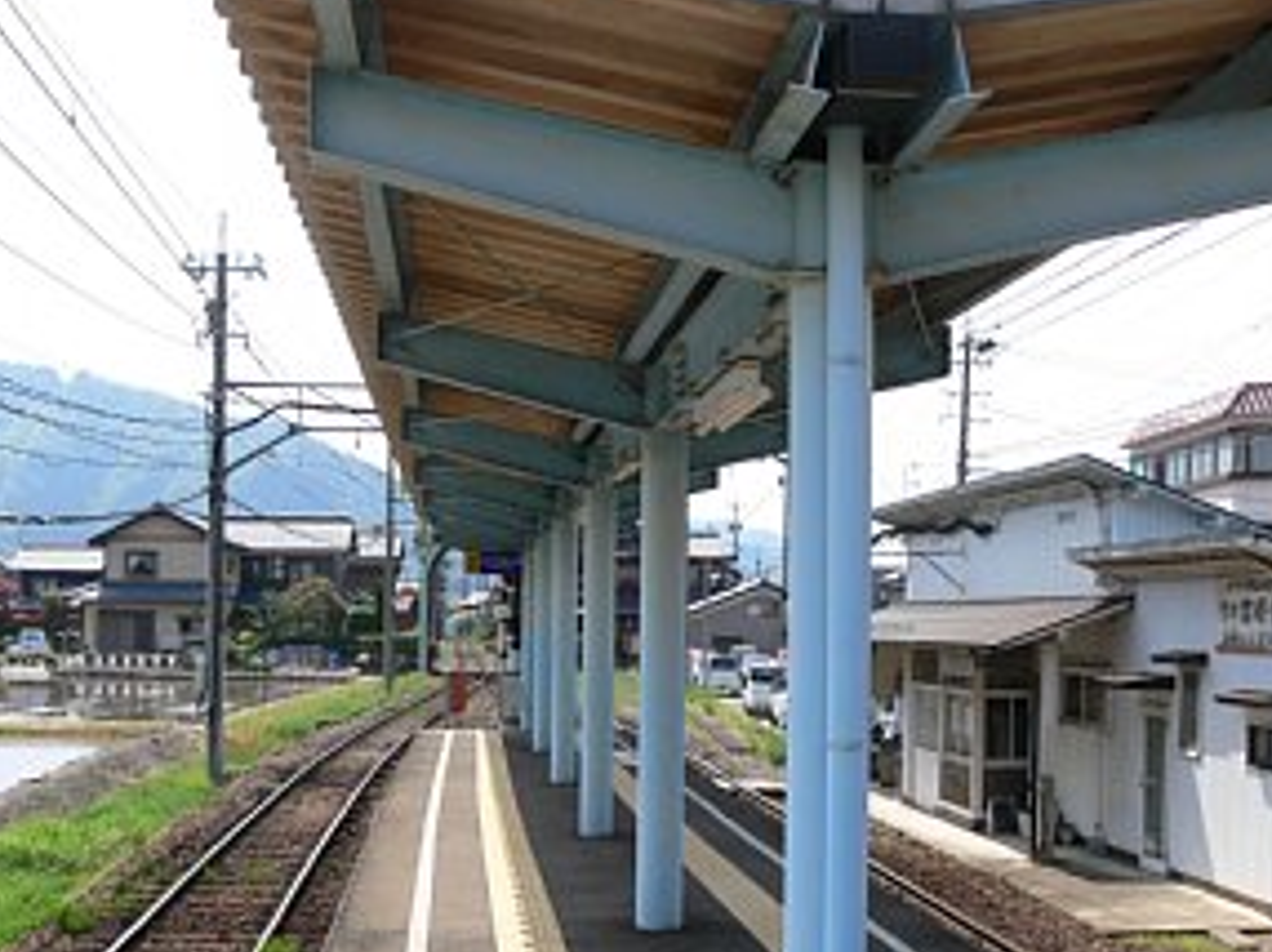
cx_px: 578
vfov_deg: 29.5
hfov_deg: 38.9
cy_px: 601
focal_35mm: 49
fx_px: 1799
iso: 80
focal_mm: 7.4
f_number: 5.6
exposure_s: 1/200
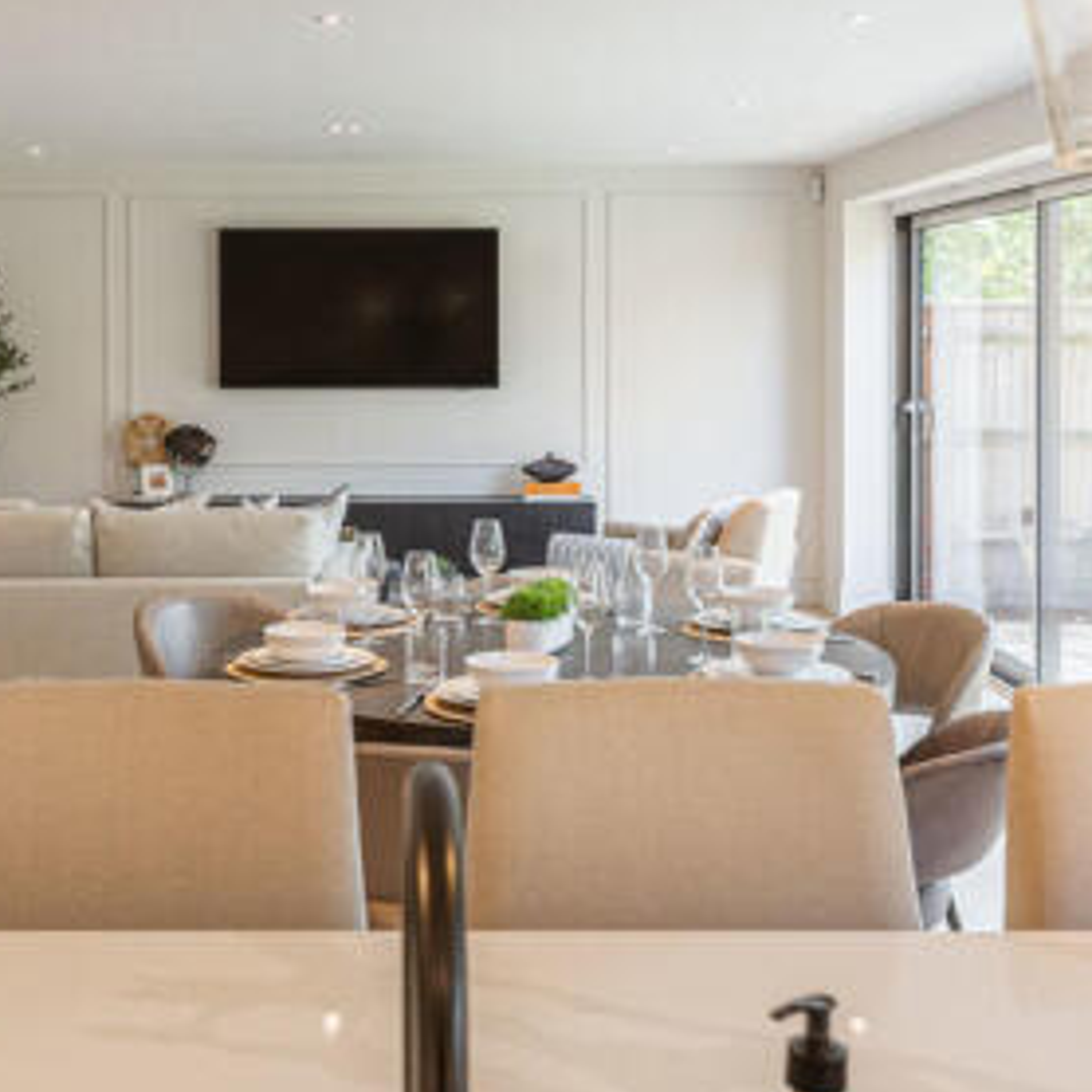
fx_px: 1606
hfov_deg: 37.3
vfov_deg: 37.3
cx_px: 414
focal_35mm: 45
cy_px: 399
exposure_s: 1/60
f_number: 5.6
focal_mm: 22.5
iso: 200
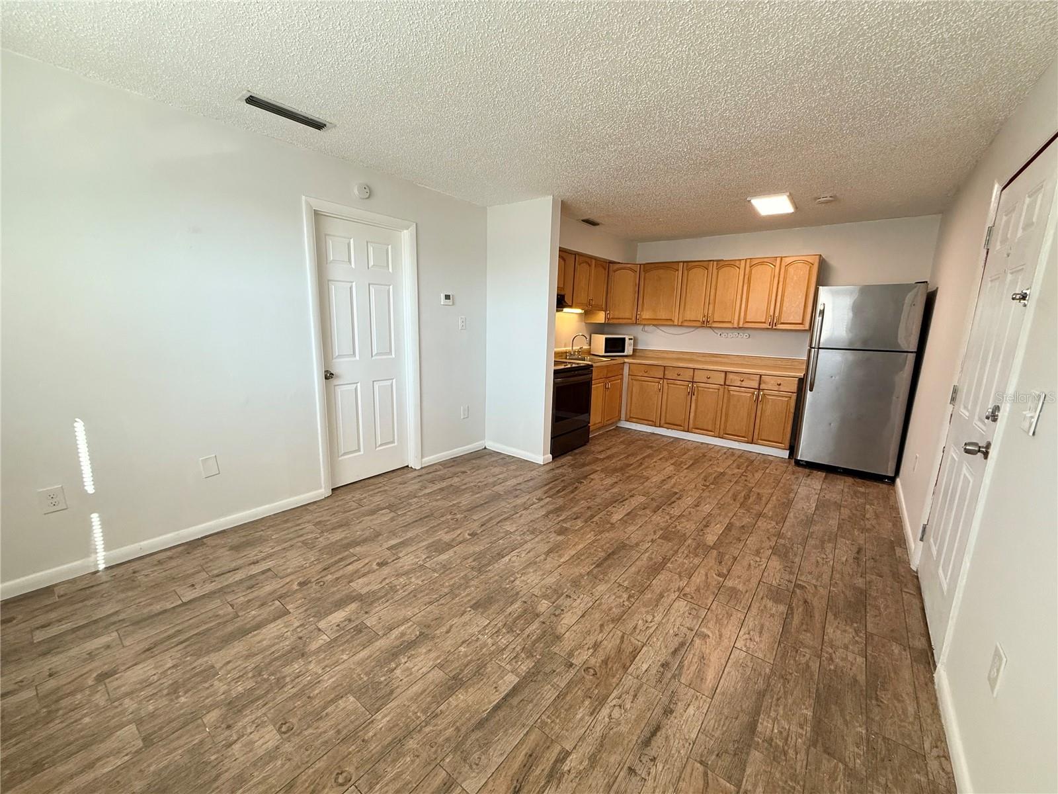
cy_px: 397
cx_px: 529
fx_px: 428
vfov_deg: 85.7
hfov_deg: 102.1
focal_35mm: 14
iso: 200
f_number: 2.2
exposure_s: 1/120
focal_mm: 2.22
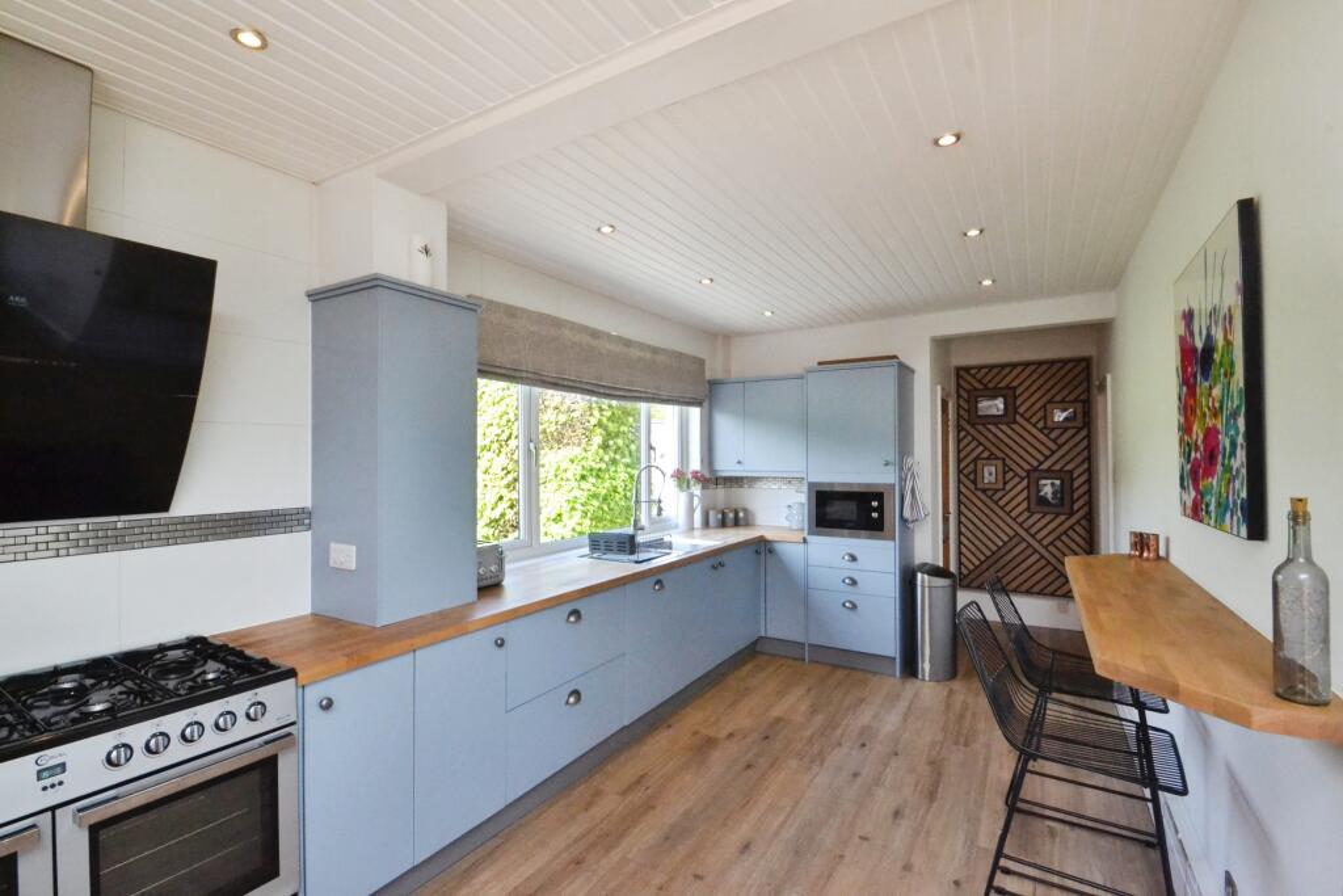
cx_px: 672
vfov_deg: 77.3
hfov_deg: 100.4
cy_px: 448
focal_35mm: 15
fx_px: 560
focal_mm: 10
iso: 2800
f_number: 13
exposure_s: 1/125
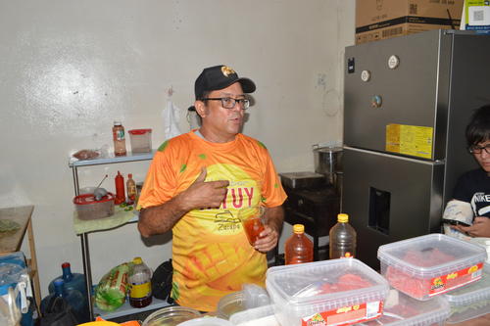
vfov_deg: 43.6
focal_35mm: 30
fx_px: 408
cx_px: 245
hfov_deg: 61.9
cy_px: 163
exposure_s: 1/125
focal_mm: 20
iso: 800
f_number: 9
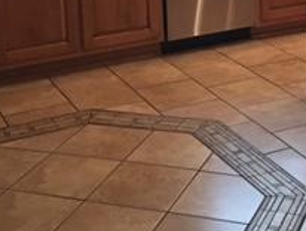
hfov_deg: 21.7
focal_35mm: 90
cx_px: 204
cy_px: -91
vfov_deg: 15.5
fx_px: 797
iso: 100
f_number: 2.2
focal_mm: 4.15
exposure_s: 1/15
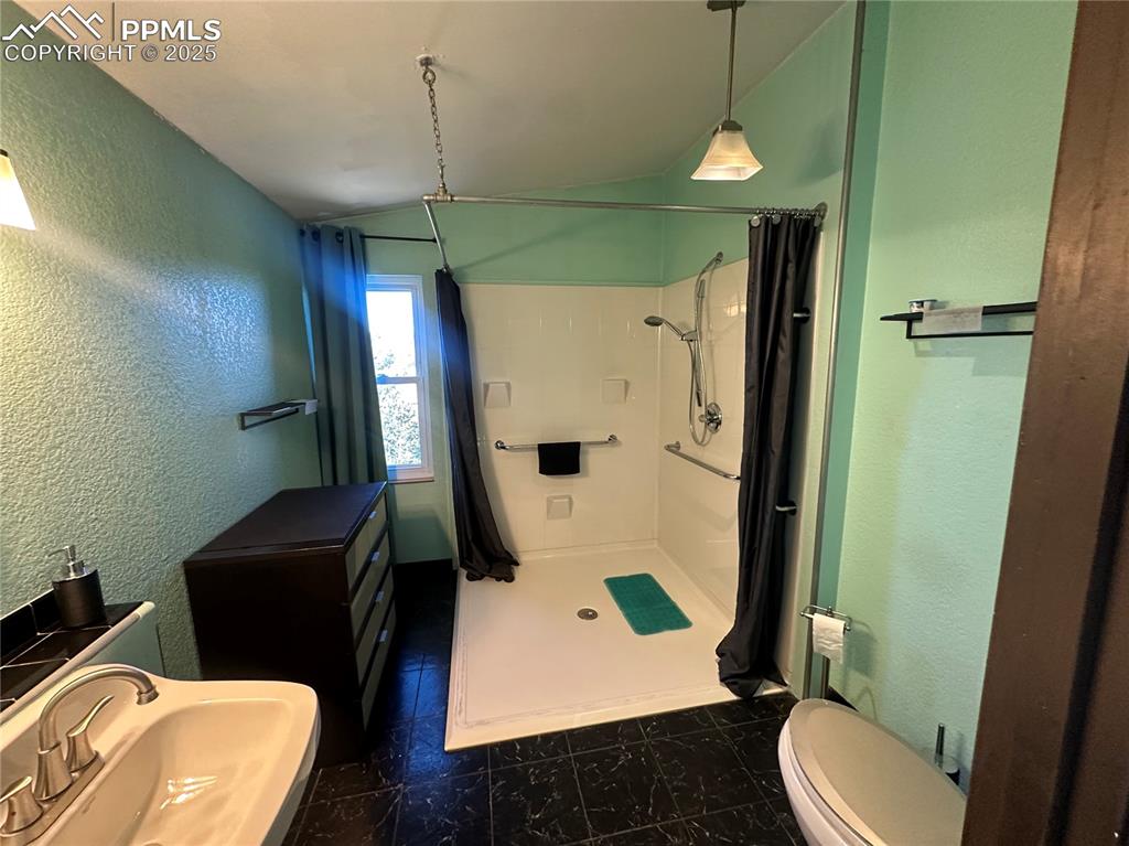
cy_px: 423
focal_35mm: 14
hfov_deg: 102.1
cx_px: 564
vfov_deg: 85.6
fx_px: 456
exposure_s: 1/120
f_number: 2.2
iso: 250
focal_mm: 2.22
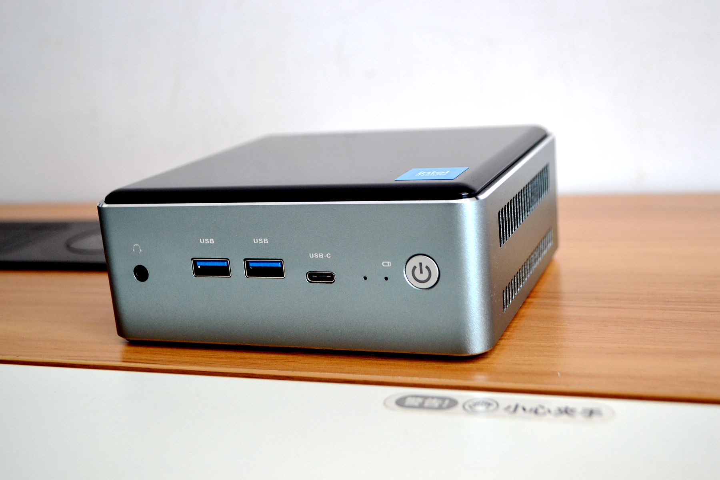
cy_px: 240
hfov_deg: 41.1
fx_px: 960
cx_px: 360
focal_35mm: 48
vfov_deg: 28.1
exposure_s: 1/50
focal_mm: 32
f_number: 4.8
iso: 400
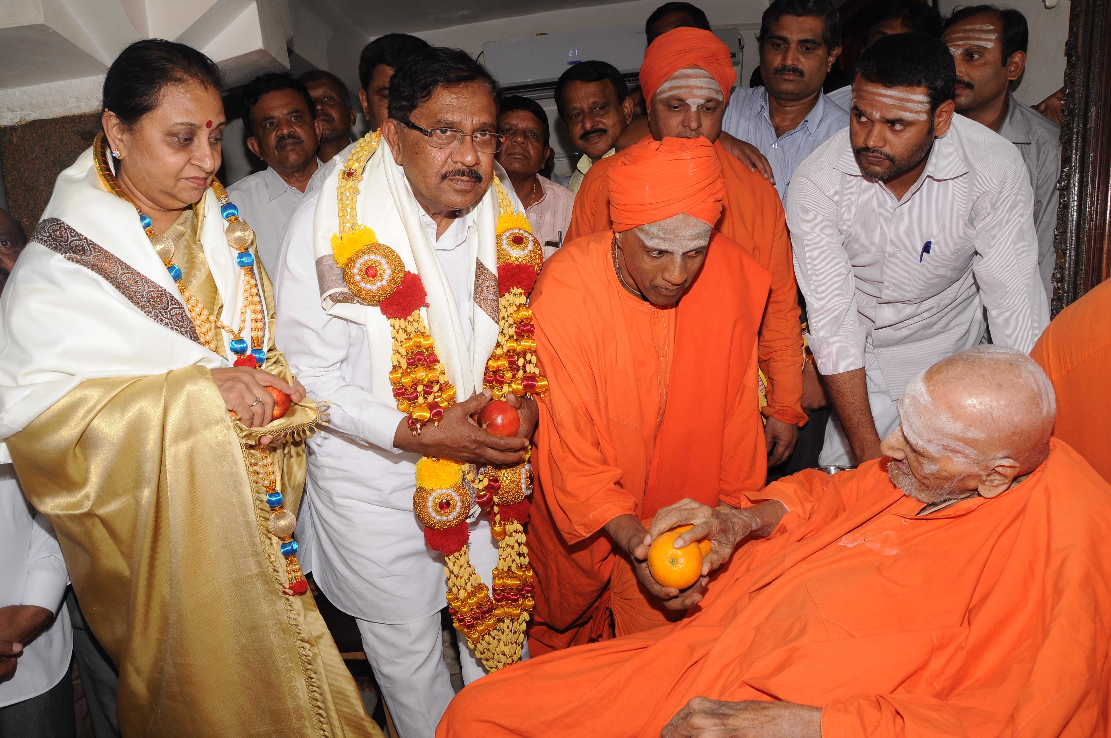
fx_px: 832
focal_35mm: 27
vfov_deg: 47.8
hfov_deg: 67.4
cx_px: 556
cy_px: 369
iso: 320
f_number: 5.6
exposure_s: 1/60
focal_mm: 18
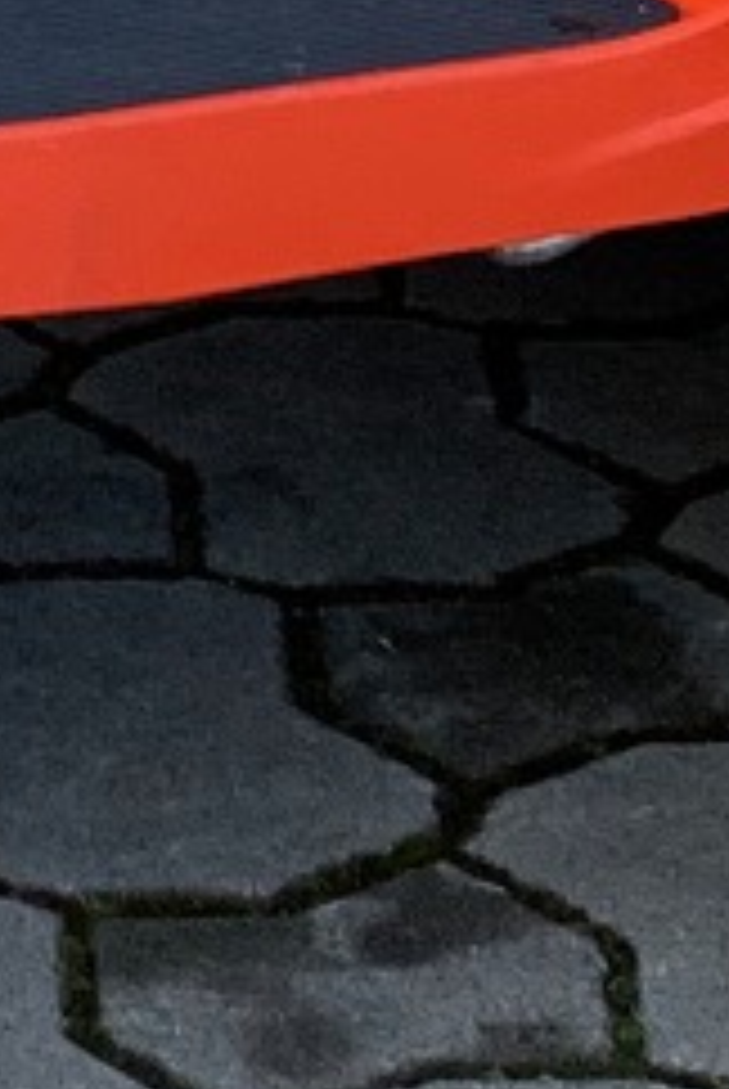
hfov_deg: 6.0
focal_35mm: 225
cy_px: -706
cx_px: -608
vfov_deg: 8.8
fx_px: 6814
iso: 100
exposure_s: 1/89
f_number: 1.8
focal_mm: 4.25
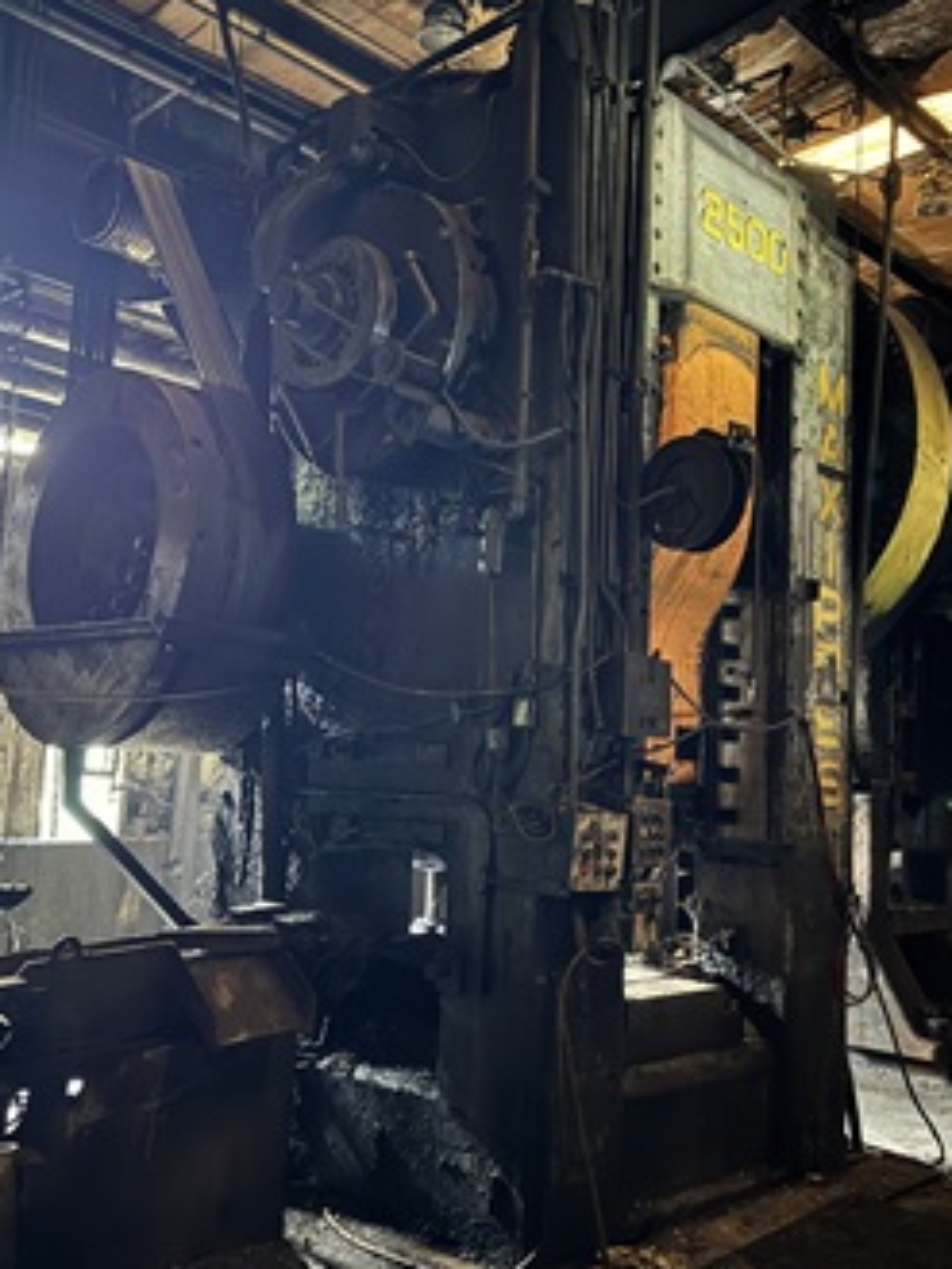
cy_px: 625
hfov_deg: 41.8
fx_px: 1246
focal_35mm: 34
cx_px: 486
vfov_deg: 53.9
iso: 1600
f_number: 1.78
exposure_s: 1/9
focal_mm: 6.76
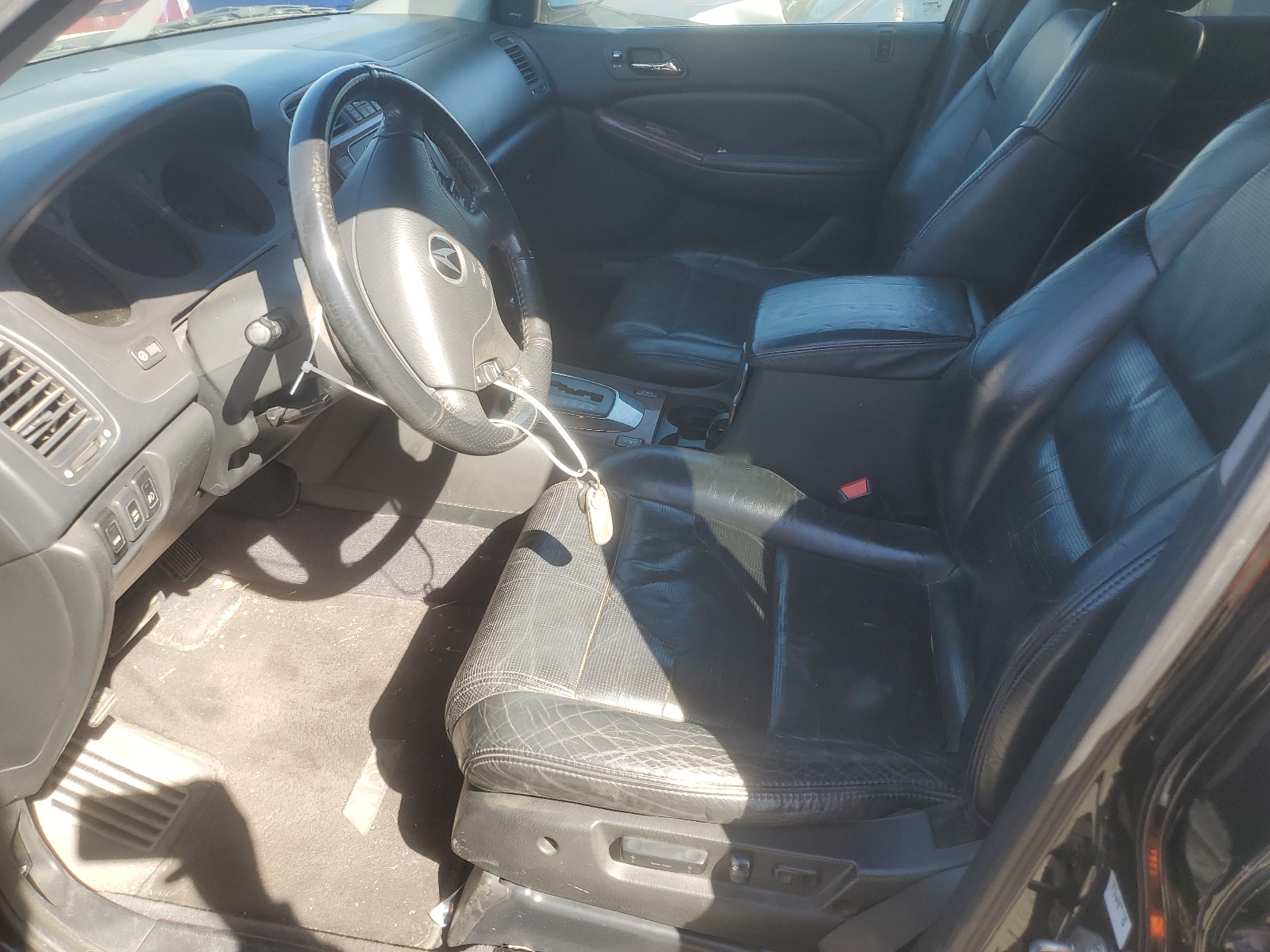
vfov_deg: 53.1
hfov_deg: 67.3
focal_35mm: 26
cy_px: 476
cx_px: 635
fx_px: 954
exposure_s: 1/417
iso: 50
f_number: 1.5
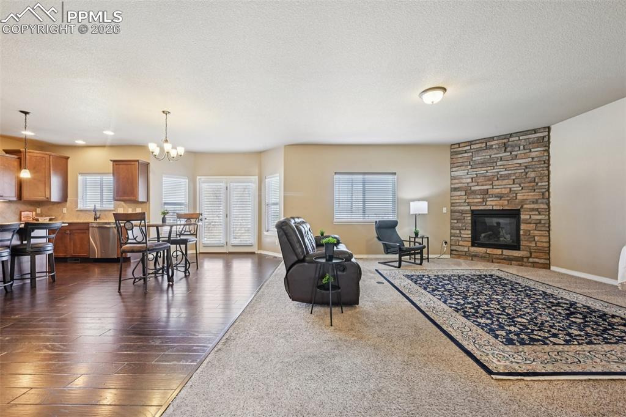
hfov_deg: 104.3
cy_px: 208
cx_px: 313
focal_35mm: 14
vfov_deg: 81.2
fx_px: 243
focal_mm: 14
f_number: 11
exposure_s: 1/8
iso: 400
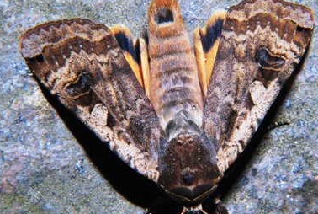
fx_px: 3036
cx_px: 183
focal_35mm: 343
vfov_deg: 4.0
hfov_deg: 6.0
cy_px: 90
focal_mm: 135
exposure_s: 1/250
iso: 100
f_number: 29
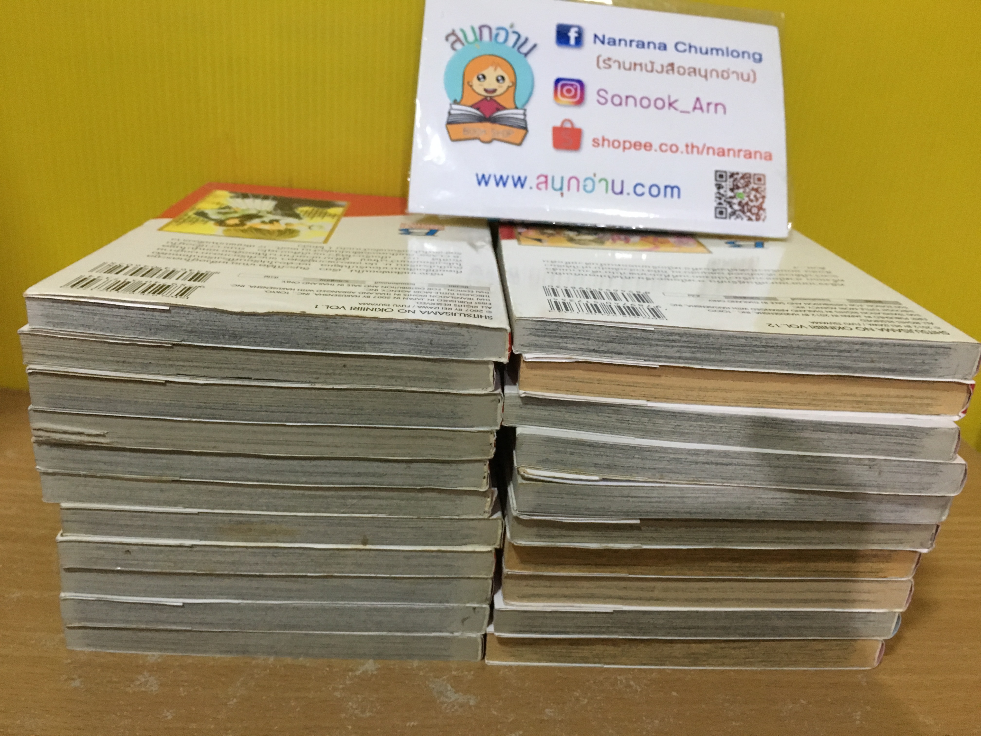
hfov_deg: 61.7
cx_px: 490
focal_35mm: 29
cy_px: 368
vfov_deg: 48.2
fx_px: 822
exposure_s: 1/20
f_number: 2.2
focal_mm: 4.15
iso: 200
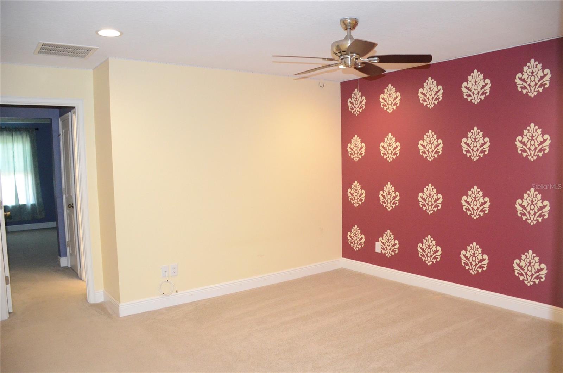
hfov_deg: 67.5
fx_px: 421
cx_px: 282
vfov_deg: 47.7
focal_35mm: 27
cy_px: 186
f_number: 3.5
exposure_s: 1/250
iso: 4000
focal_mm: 18
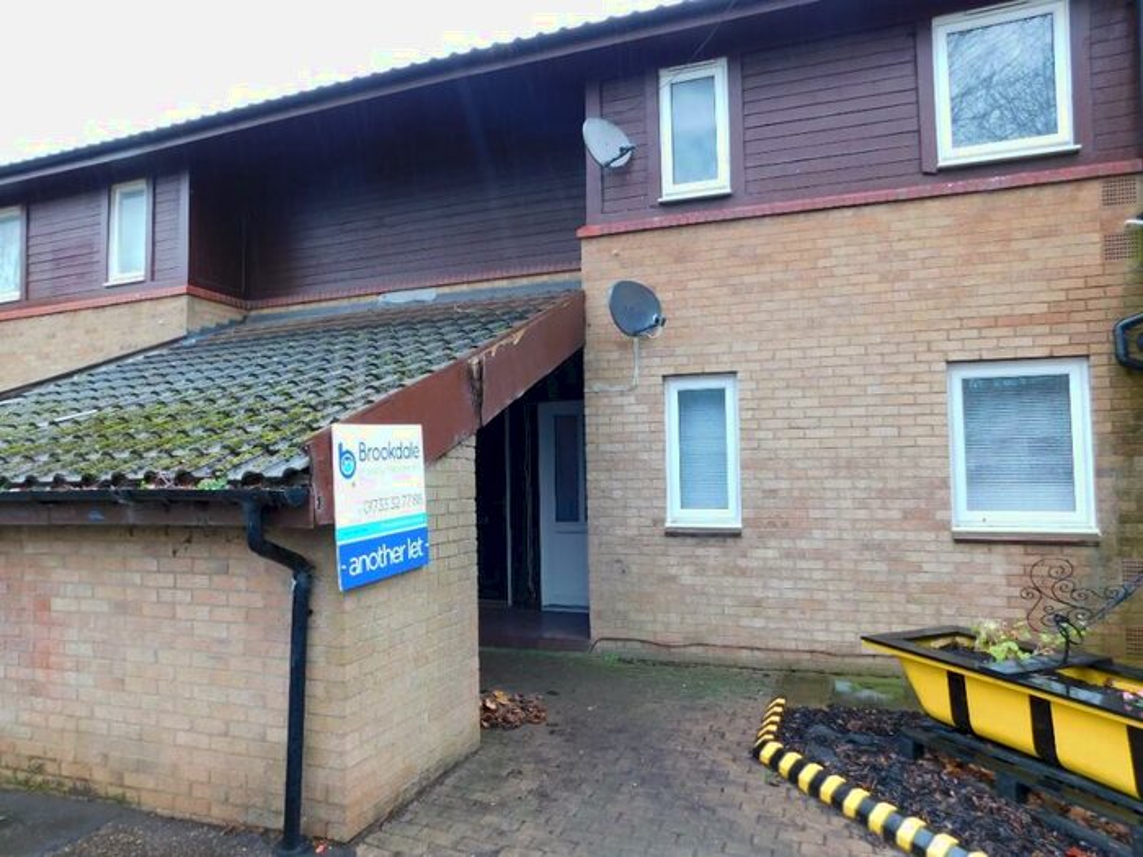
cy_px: 428
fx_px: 759
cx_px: 572
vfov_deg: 58.9
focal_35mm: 23
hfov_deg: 73.9
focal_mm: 4
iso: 125
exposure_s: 1/30
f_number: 3
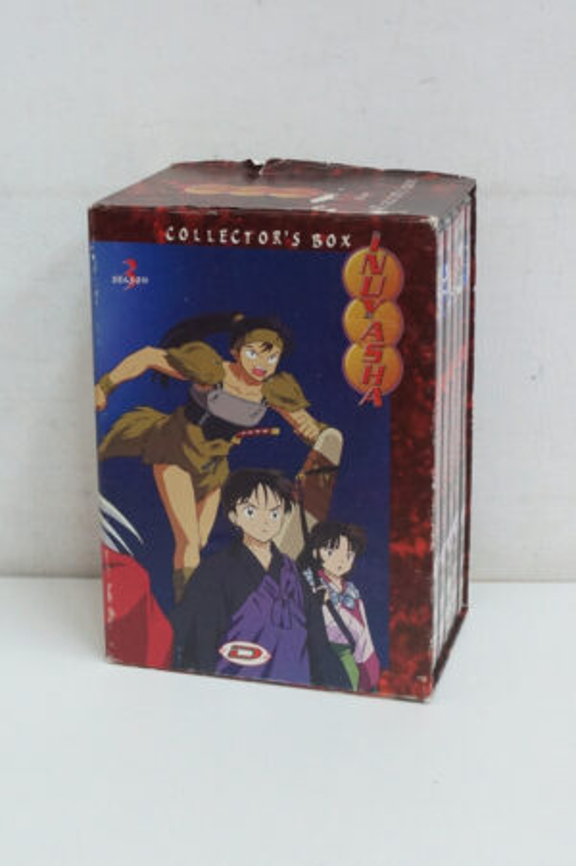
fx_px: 721
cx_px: 288
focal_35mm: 30
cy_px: 433
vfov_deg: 62.0
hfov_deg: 43.5
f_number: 5
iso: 1600
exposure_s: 1/60
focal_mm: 20
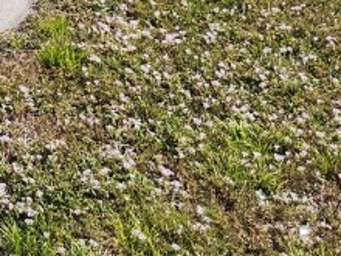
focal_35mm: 107
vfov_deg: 12.1
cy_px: -276
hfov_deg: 15.0
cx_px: -338
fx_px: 1054
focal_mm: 6.4
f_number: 1.8
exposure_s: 1/1105
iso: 12
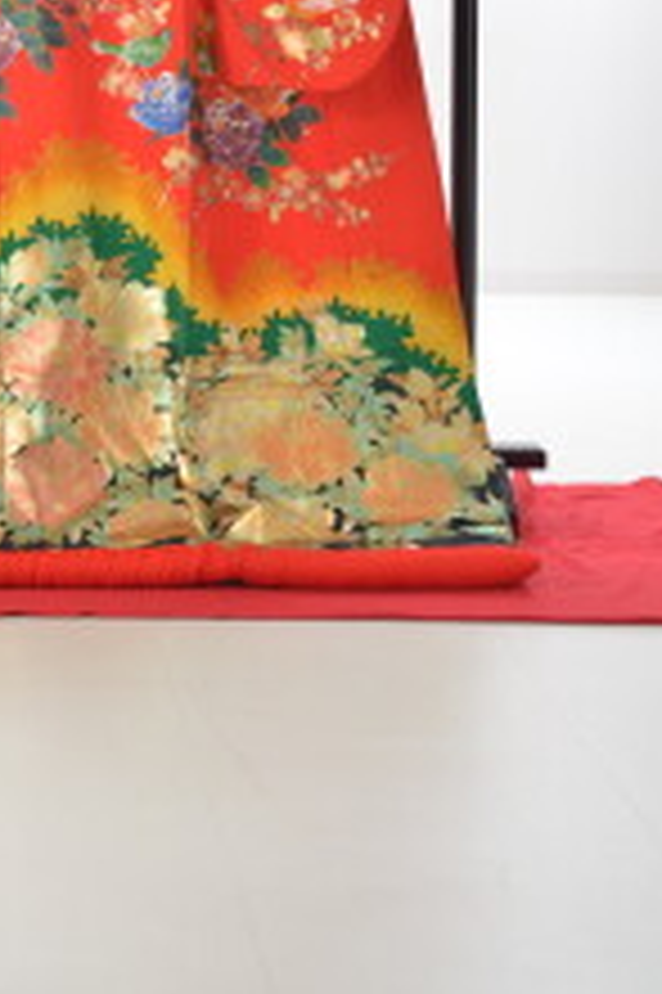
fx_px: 3122
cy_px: -40
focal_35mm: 113
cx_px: -9
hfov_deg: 12.0
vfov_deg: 17.6
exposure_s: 1/125
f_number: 5
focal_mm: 52
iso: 400
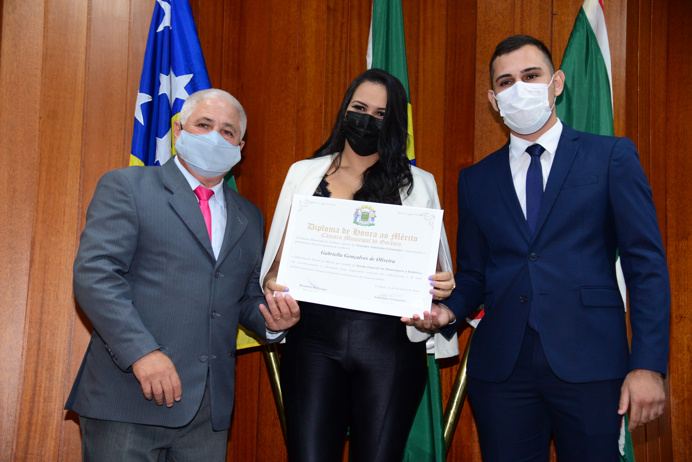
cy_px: 231
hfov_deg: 38.2
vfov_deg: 26.0
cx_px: 346
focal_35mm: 52
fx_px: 1000
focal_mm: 52
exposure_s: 1/125
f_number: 4
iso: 2500
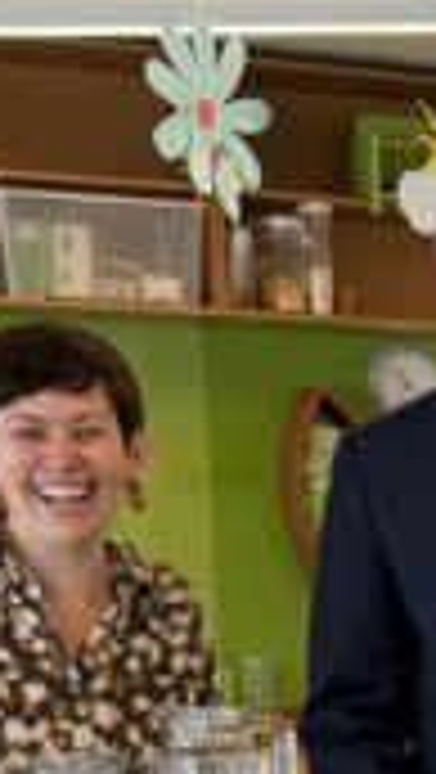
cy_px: 1055
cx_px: 1054
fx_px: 2503
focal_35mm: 122
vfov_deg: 16.4
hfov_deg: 9.0
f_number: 1.78
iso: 100
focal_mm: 6.76
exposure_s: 1/121
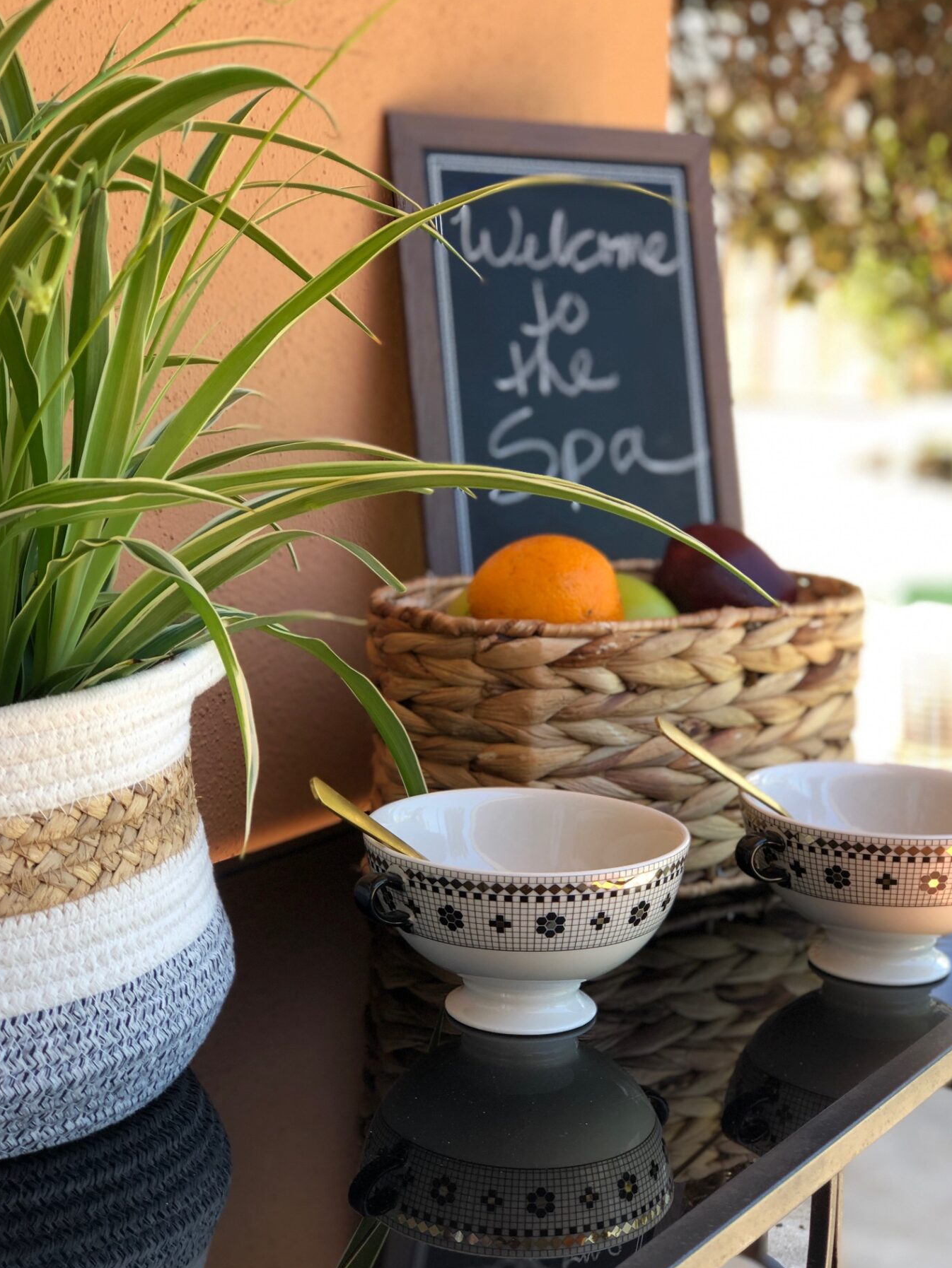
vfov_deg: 31.7
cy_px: 642
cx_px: 505
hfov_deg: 24.0
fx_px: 2236
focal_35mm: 61
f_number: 2.8
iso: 20
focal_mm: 6.6
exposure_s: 1/60
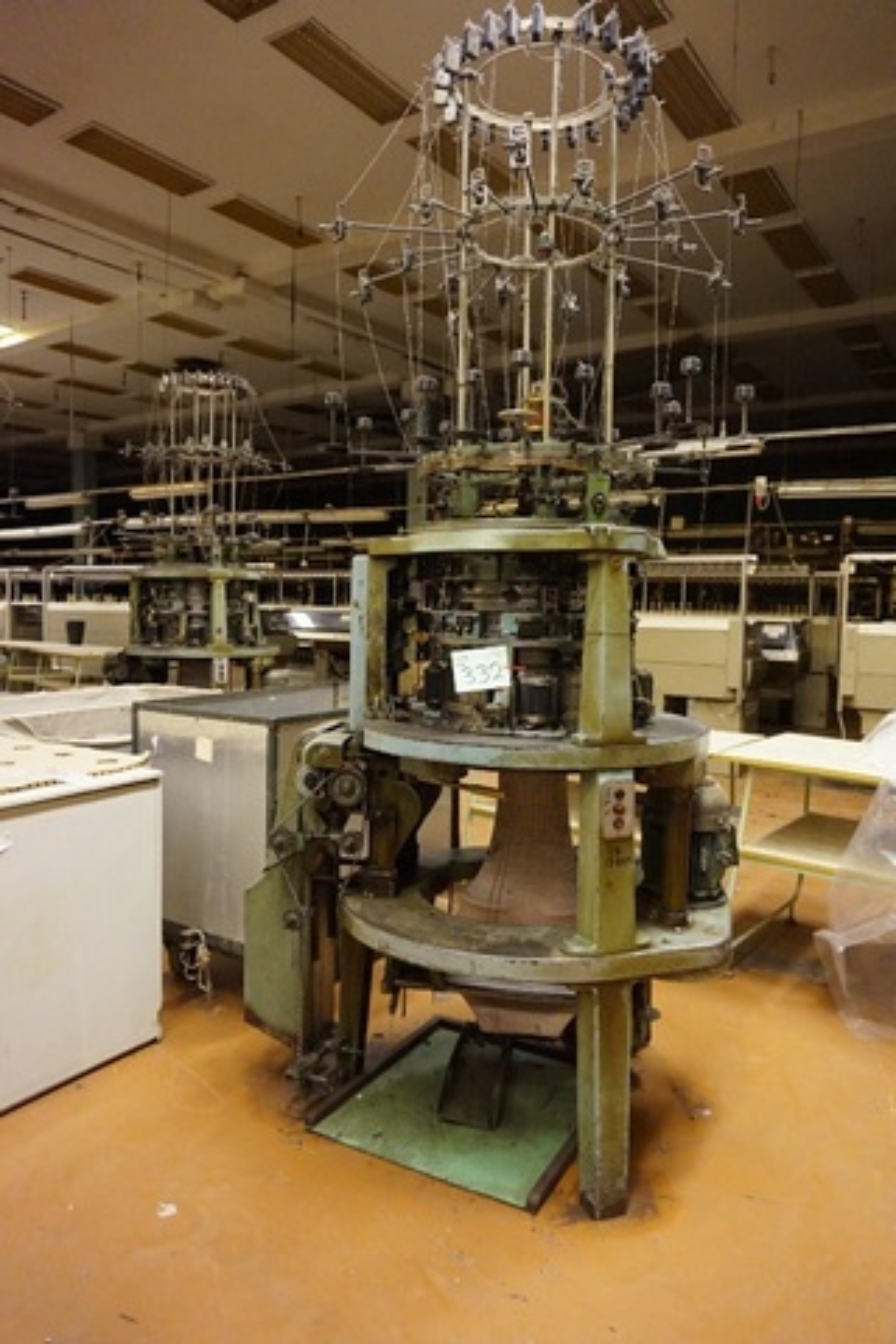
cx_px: 448
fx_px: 896
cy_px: 672
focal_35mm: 24
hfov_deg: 53.1
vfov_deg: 73.7
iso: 3200
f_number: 3.5
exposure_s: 1/25
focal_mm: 16
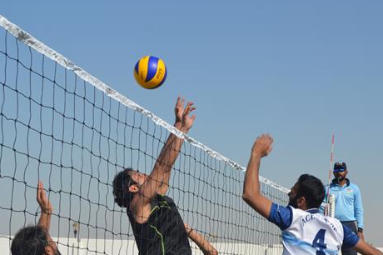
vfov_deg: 15.3
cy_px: 177
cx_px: 201
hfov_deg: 22.9
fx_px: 946
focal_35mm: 89
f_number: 10
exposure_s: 1/400
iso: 100
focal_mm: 42
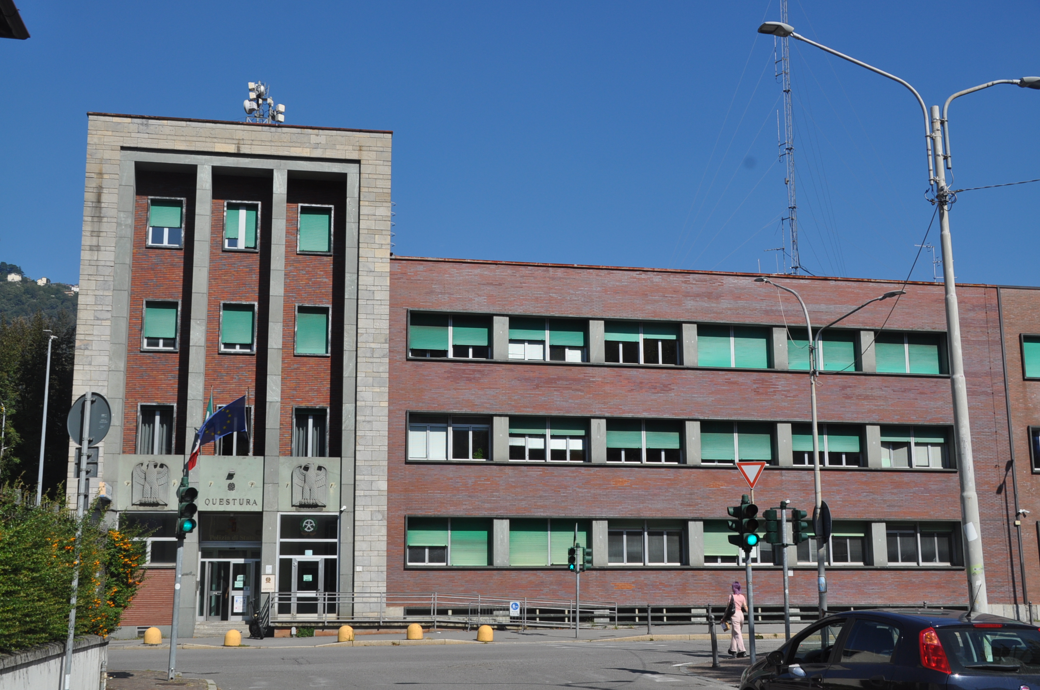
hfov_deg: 35.1
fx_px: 1645
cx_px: 520
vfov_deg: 23.7
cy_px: 345
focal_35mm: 57
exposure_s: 1/400
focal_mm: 38
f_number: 10
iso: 200
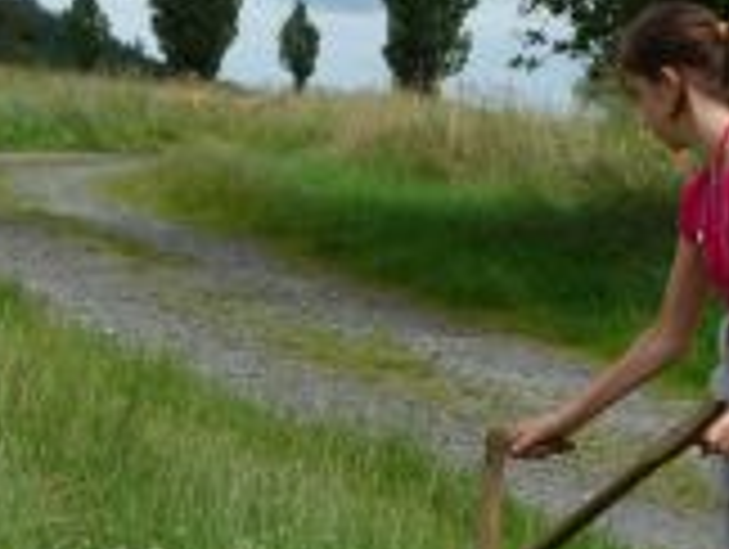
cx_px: 770
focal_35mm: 165
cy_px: 356
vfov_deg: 9.0
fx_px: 3480
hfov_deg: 11.8
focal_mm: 11.3
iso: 100
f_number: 4.5
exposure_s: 1/640
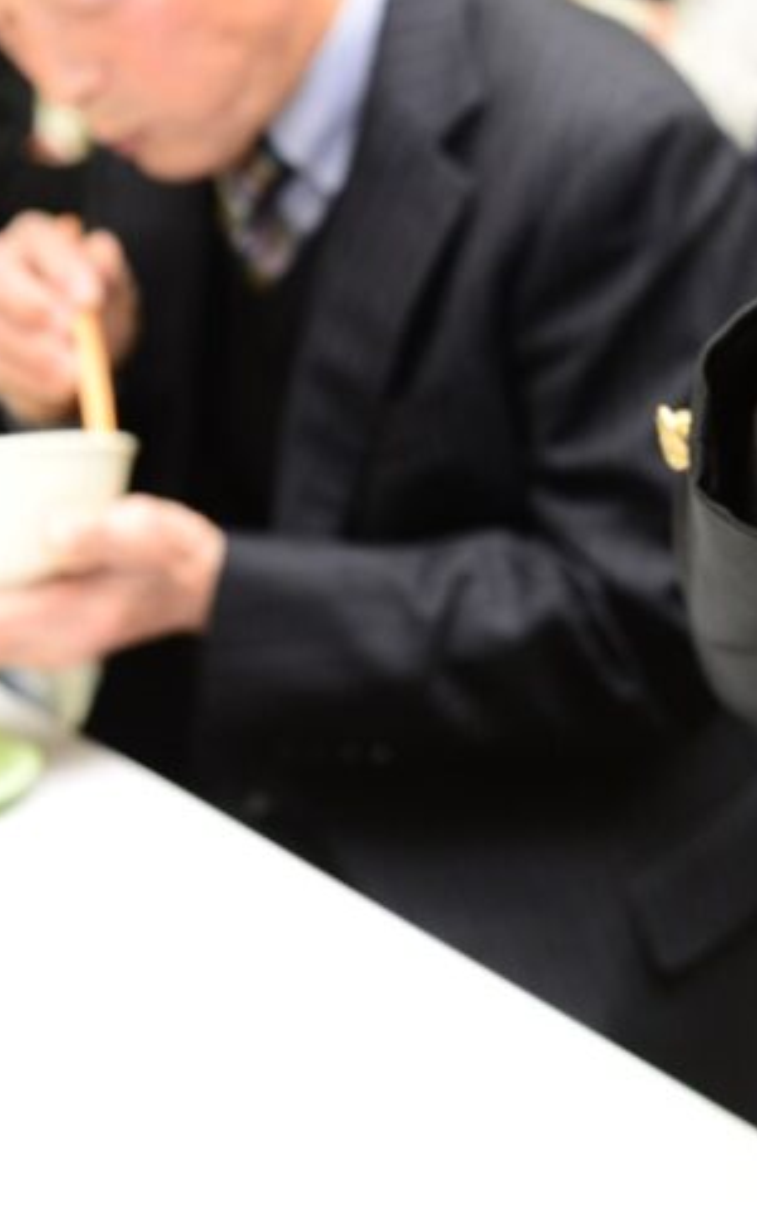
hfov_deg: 14.6
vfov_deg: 23.7
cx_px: 848
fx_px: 2872
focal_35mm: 87
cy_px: 407
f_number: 5
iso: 1000
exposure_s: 1/60
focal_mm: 40
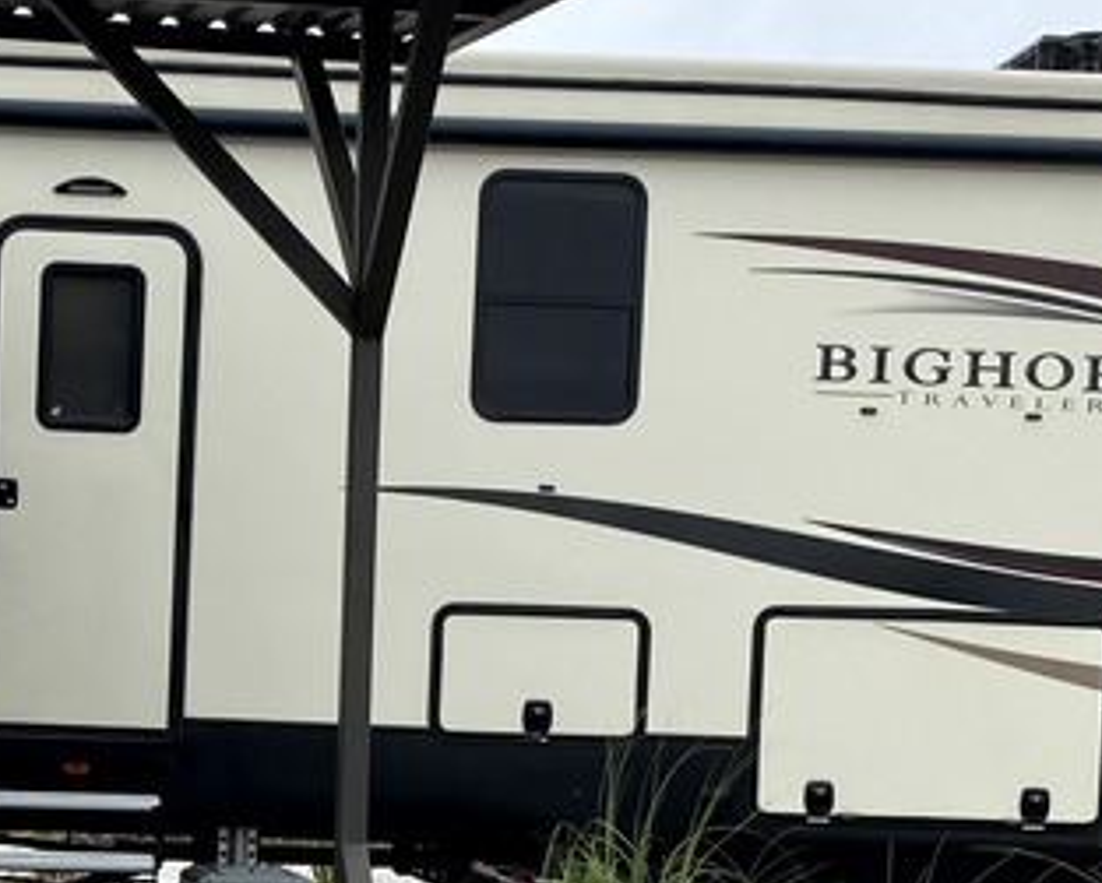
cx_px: 155
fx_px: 2644
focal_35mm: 81
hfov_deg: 23.1
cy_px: 883
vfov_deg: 18.5
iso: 32
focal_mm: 4.25
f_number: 1.8
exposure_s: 1/1182
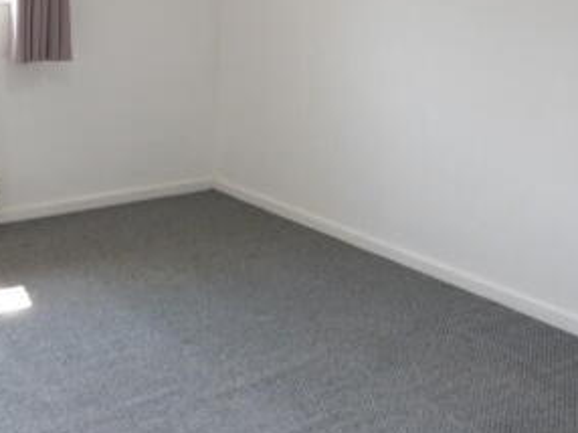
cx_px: 58
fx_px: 851
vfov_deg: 28.0
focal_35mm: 51
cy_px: 92
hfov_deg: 35.3
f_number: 2.8
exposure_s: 1/60
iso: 100
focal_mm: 4.5
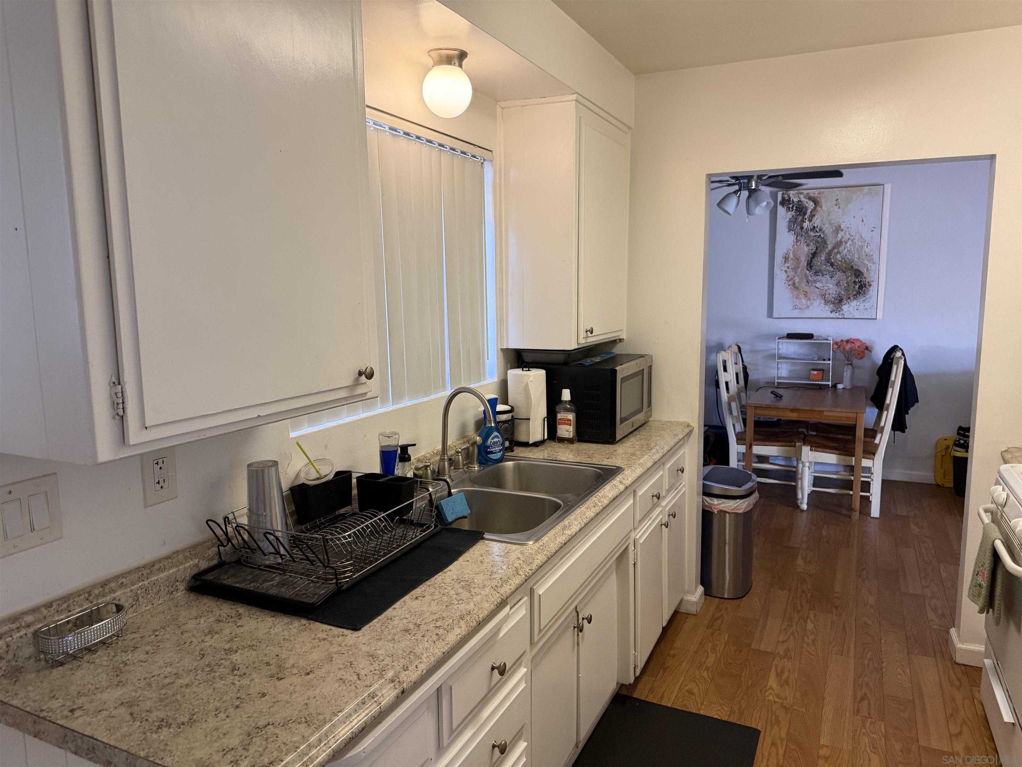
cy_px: 384
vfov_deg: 56.8
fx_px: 709
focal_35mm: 24
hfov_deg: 71.6
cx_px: 511
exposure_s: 1/60
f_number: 1.78
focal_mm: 6.76
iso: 400
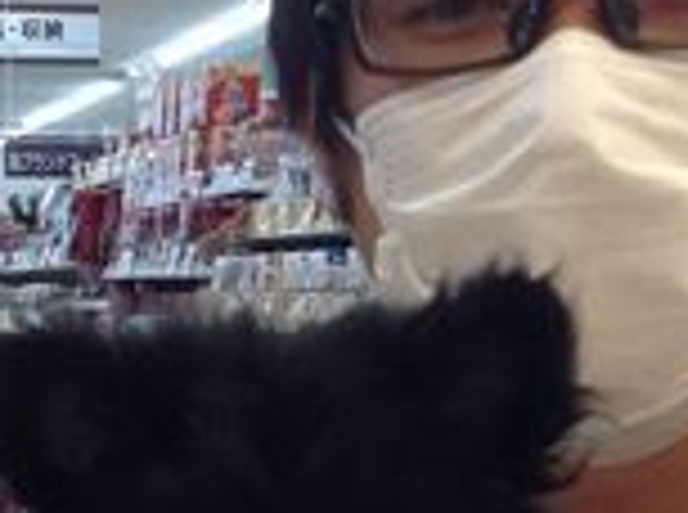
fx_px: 2717
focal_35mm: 137
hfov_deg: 14.4
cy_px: 549
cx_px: 153
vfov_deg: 10.7
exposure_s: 1/40
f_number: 2.4
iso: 50
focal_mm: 4.28
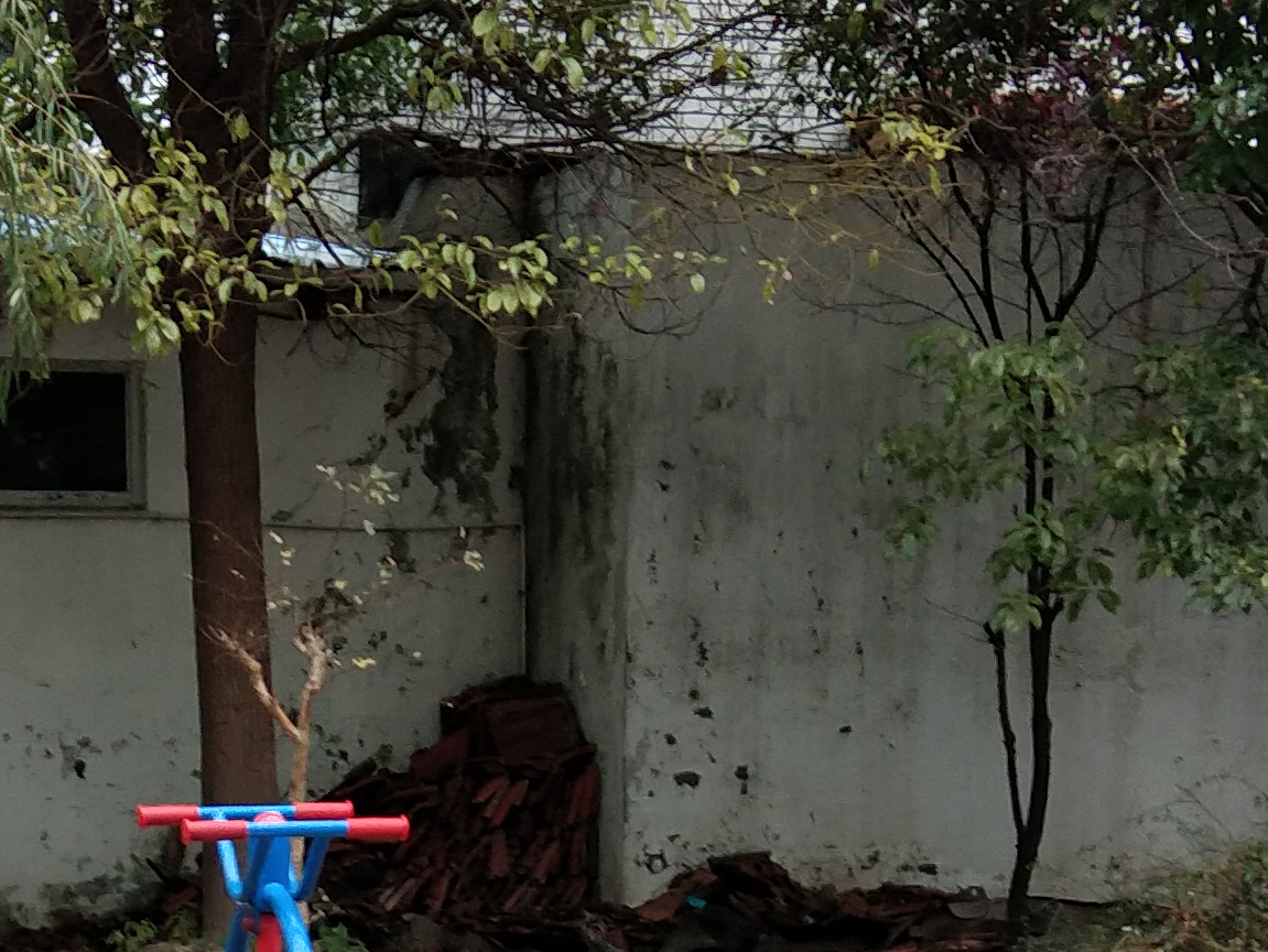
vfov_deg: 12.7
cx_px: 358
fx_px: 4104
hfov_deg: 17.5
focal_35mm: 112
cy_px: 1289
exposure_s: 1/50
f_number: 2.2
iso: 125
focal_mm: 3.69
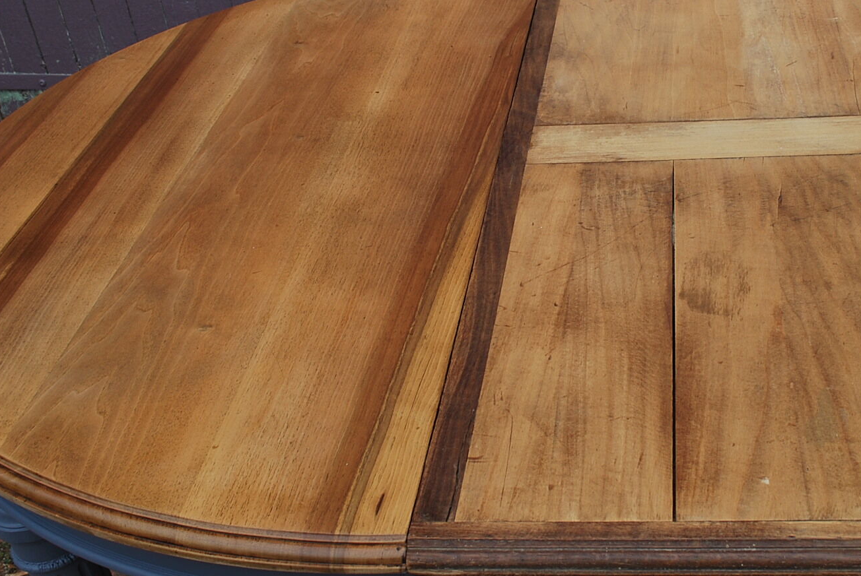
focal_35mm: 49
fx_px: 1173
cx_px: 579
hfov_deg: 39.8
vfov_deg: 27.5
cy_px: 232
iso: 100
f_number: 6.3
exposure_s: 1/160
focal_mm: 22
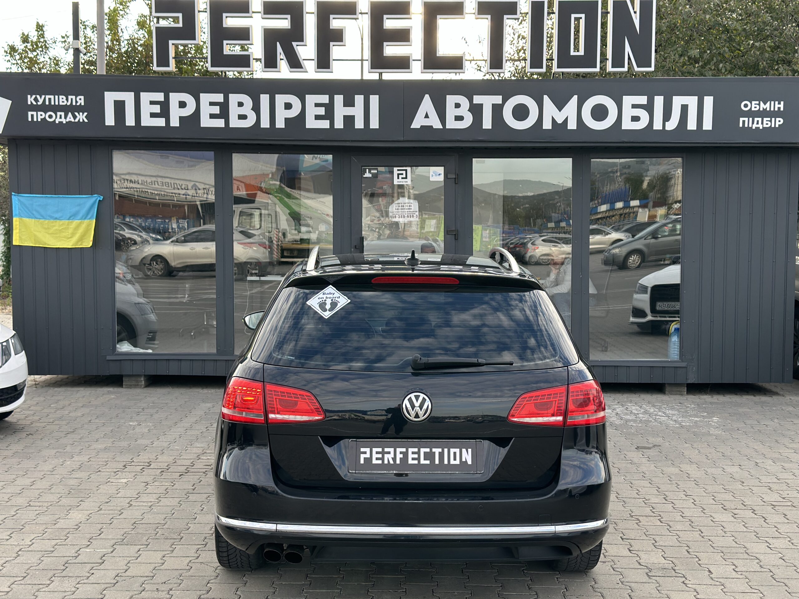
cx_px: 400
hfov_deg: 39.7
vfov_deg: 30.3
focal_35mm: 48
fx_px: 1108
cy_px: 300
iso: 80
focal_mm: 6.86
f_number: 1.78
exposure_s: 1/503
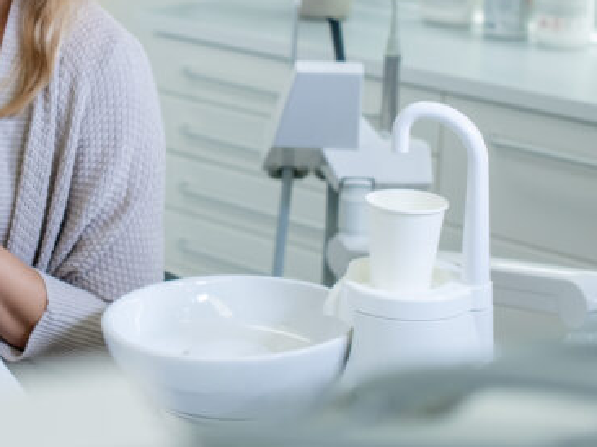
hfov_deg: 19.1
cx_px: 49
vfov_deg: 14.6
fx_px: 1741
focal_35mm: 101
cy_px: 96
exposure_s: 1/250
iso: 400
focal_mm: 50
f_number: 3.5
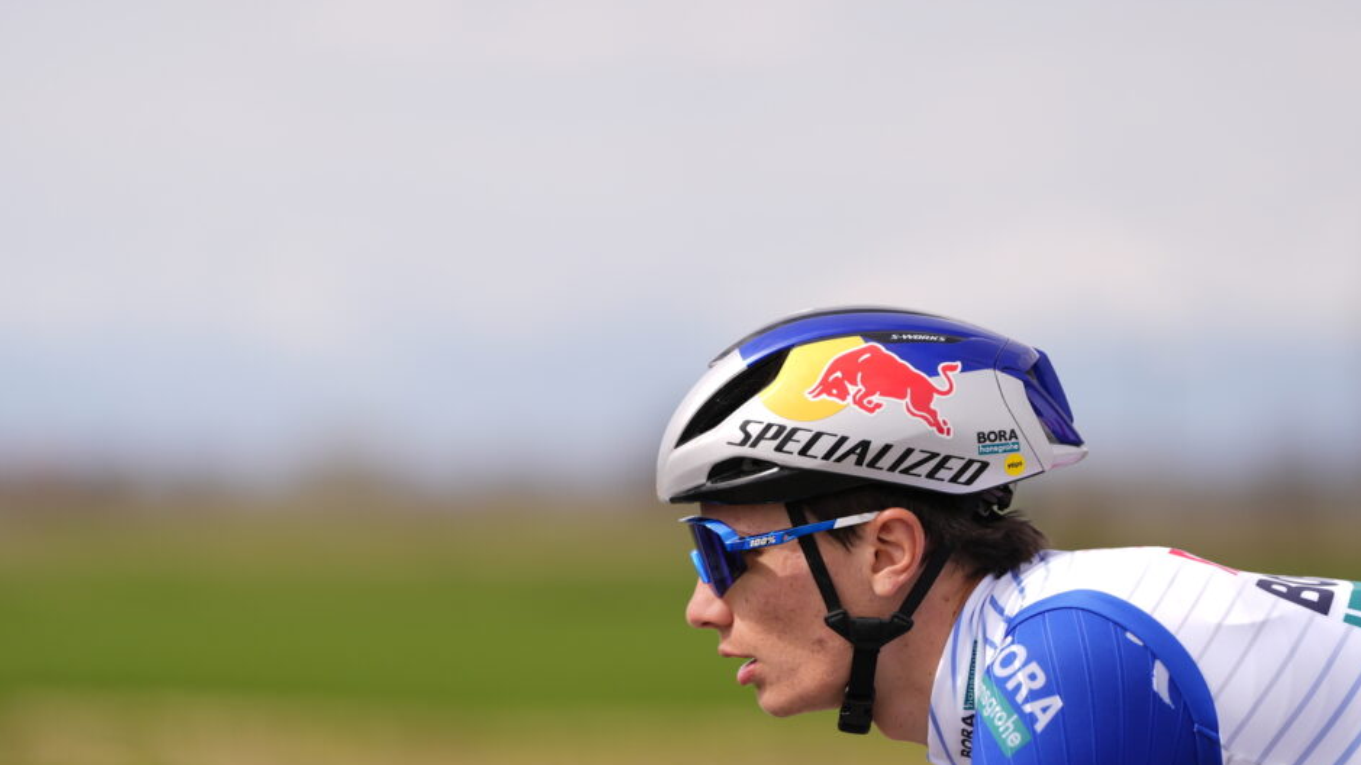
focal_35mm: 223
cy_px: 480
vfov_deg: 5.4
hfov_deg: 9.7
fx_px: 8047
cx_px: 700
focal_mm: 200
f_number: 2.8
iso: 200
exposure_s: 1/4000
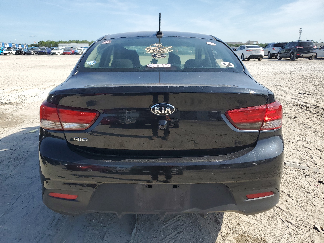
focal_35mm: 26
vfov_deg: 53.1
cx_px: 162
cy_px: 122
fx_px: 243
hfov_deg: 67.3
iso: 50
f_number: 1.5
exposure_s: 1/2000
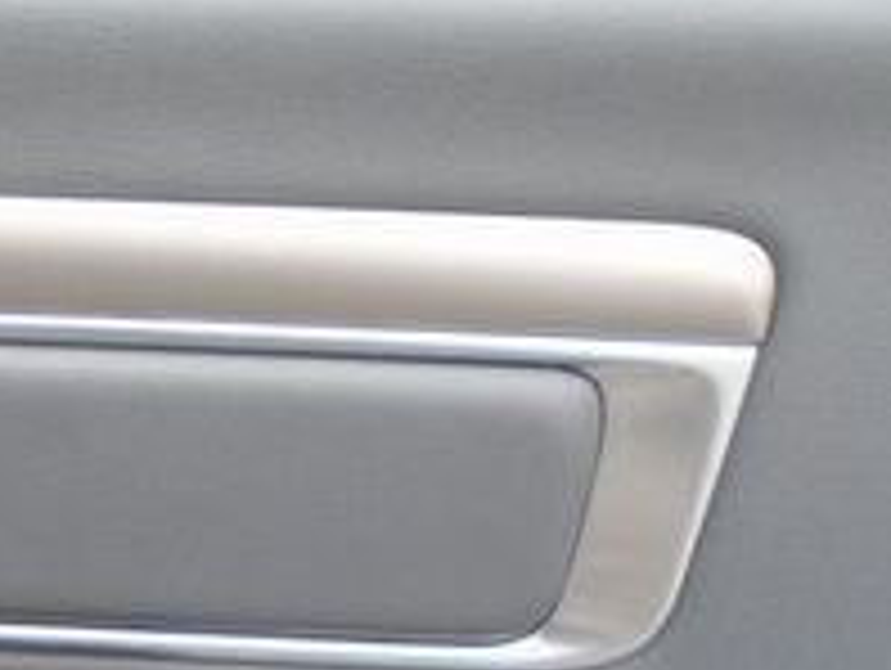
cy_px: 922
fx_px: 2165
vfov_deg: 16.4
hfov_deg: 20.9
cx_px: -302
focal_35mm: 84
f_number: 3.2
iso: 100
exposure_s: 1/60
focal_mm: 4.6
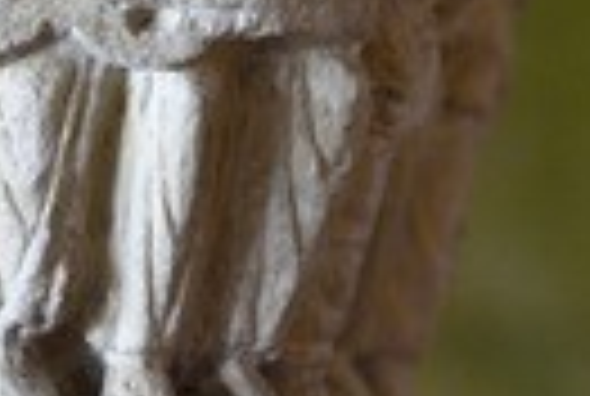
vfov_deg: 2.3
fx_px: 9708
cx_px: -95
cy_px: -144
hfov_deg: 3.5
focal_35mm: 591
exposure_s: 1/60
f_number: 5.6
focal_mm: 185
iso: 1600
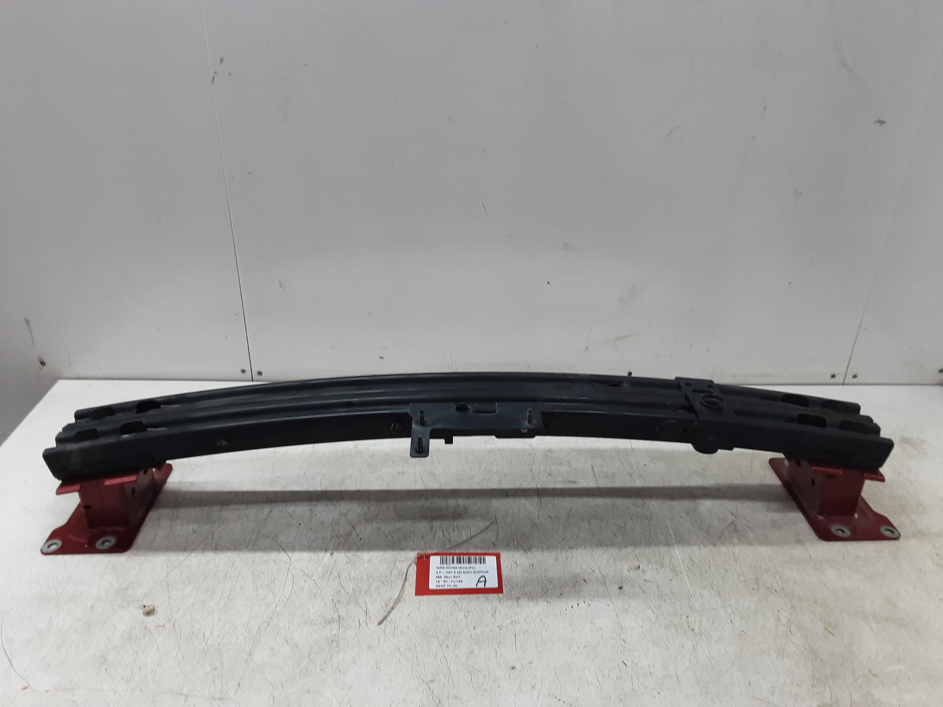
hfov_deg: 65.3
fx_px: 736
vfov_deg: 51.4
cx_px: 472
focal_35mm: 27
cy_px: 354
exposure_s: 1/50
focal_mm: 2.91
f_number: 1.9
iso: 80
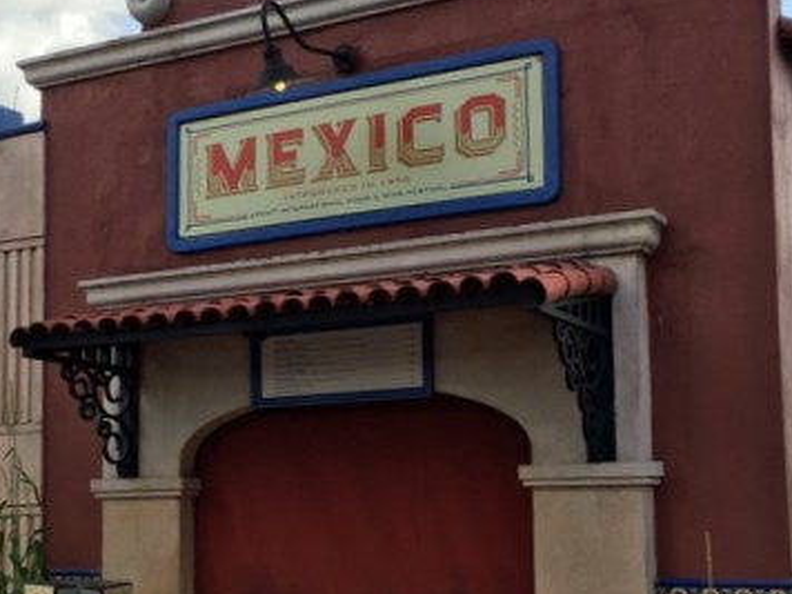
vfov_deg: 25.5
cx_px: 263
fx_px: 1304
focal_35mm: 57
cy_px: 406
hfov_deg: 33.5
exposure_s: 1/827
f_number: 2.2
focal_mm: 4.15
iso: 25
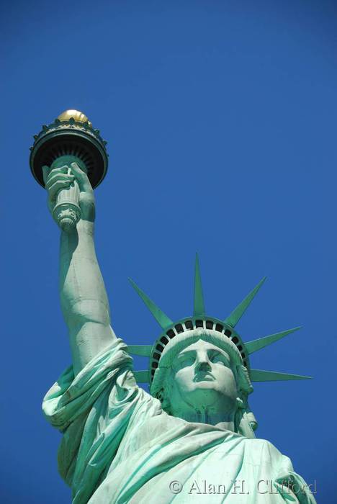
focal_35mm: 142
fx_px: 1997
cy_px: 252
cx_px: 168
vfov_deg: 14.4
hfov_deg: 9.6
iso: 100
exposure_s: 1/500
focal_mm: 95
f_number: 5.3
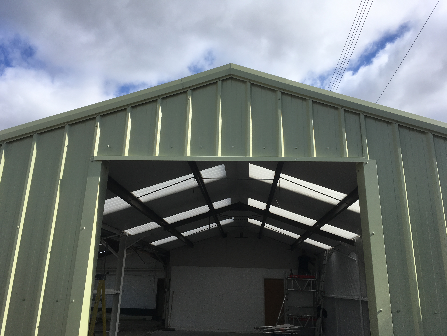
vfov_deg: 48.2
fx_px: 374
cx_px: 224
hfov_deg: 61.7
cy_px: 168
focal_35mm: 29
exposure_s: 1/1508
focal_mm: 4.15
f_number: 2.2
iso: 25
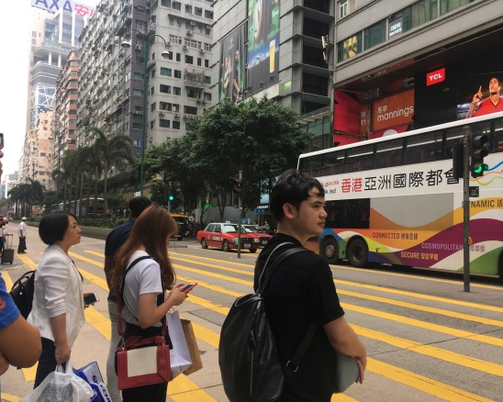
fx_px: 461
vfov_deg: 47.1
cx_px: 265
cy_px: 206
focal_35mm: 31
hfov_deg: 57.2
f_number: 2.2
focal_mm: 4.15
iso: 25
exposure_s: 1/364
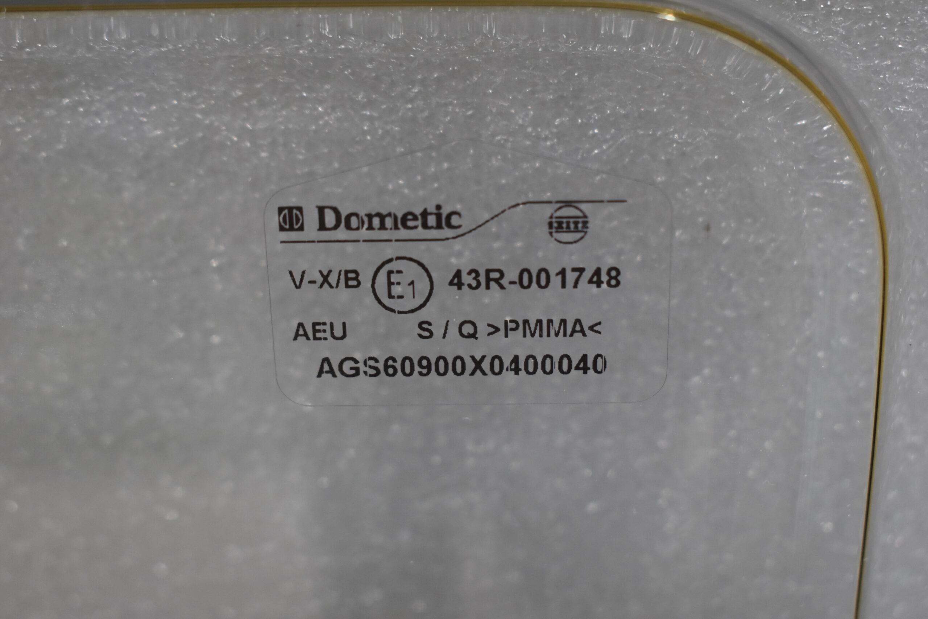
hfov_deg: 33.4
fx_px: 1547
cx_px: 464
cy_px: 310
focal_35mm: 60
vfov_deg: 22.6
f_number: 5.6
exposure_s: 1/60
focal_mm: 40
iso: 720
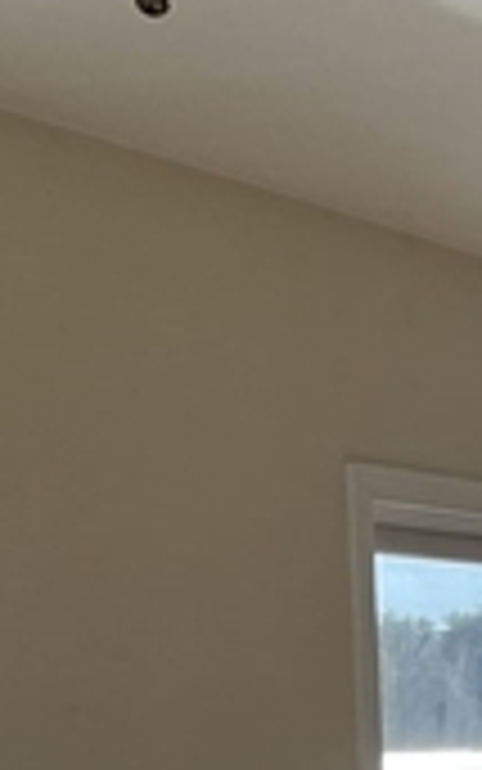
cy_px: 977
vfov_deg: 16.0
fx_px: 2604
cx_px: 1284
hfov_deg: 9.1
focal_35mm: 124
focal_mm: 5.1
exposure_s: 1/435
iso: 50
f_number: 1.6
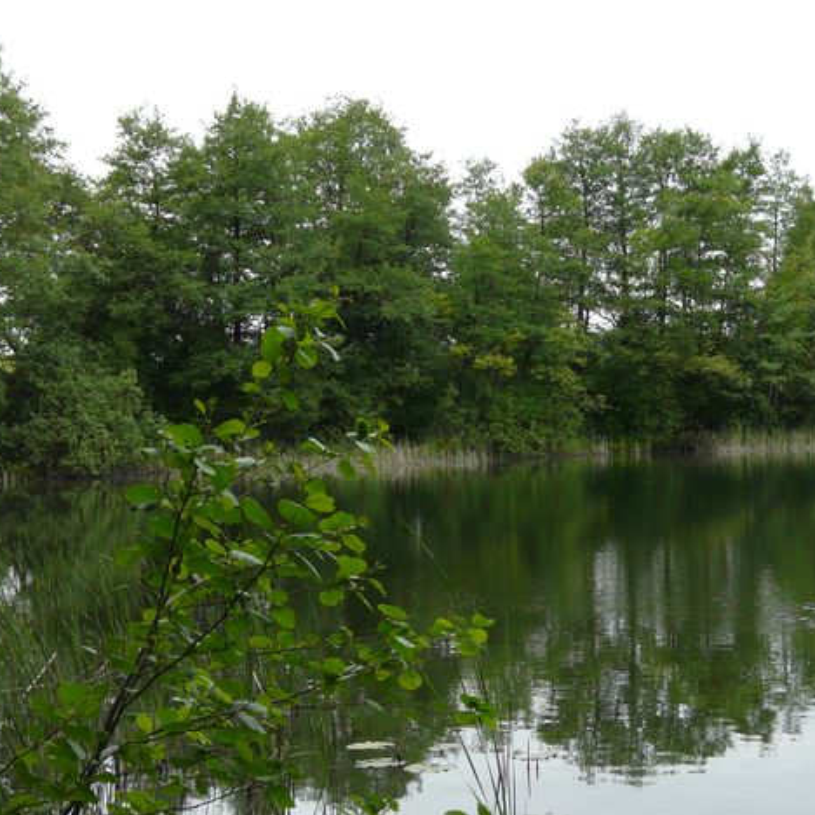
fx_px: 2131
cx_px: 601
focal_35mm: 80
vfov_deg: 21.7
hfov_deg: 21.5
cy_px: 418
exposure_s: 1/200
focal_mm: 8.8
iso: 100
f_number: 4
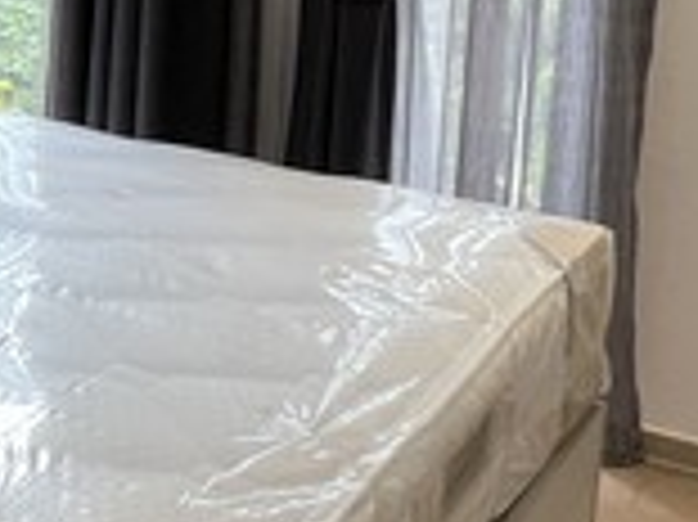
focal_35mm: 67
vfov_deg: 20.9
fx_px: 1350
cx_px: -329
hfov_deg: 23.6
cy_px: -45
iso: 80
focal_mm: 1.57
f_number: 1.8
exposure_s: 1/100
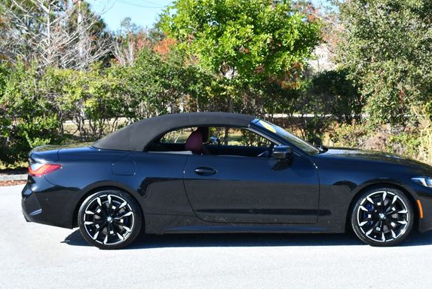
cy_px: 131
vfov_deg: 18.0
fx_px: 913
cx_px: 240
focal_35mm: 76
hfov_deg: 26.6
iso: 200
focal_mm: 34
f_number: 7.1
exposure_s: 1/250
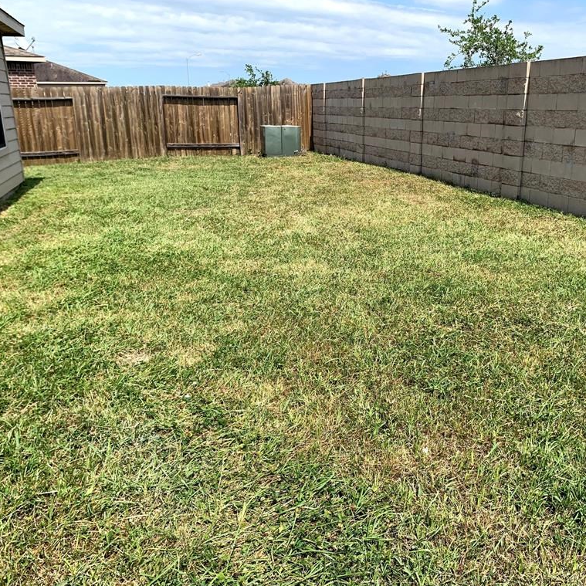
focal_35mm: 31
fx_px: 594
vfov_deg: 52.5
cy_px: 291
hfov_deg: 52.4
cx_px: 329
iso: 25
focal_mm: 4.25
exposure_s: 1/2160
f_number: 1.8
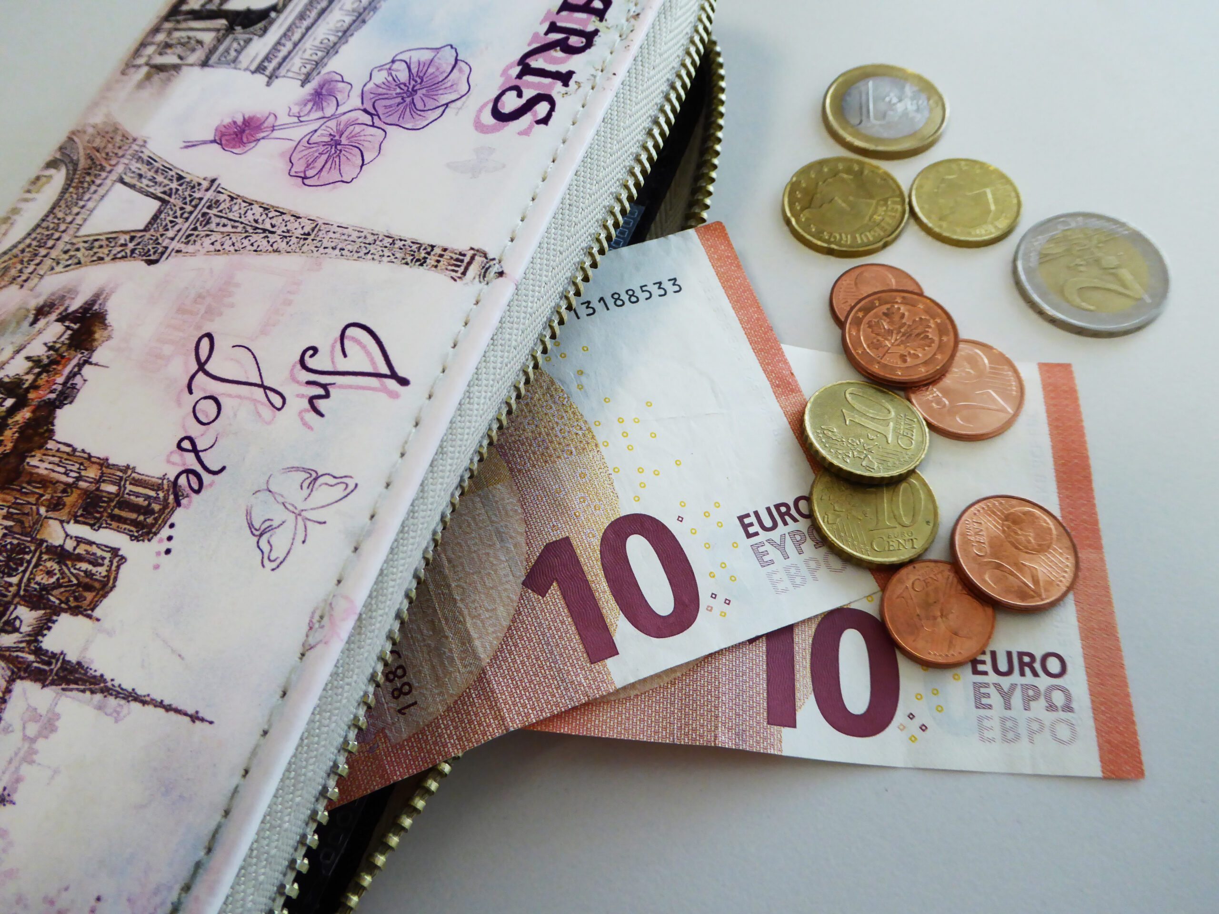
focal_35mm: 32
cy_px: 457
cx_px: 610
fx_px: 1127
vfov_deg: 44.2
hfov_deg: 56.8
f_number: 3.5
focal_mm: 5.4
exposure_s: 1/60
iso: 250
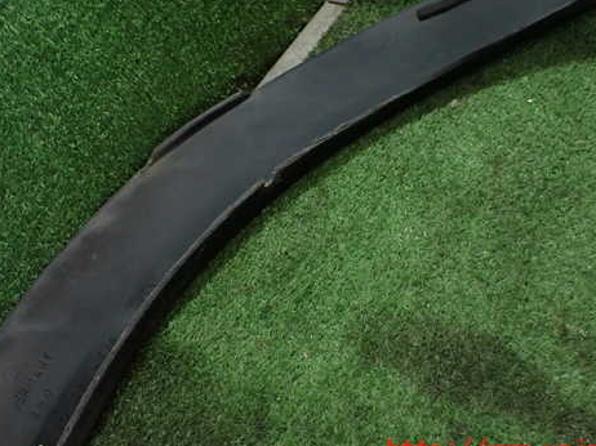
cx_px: 292
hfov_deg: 47.9
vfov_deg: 36.6
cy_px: 178
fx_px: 671
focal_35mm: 39
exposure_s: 1/125
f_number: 2.3
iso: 640
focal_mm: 5.4
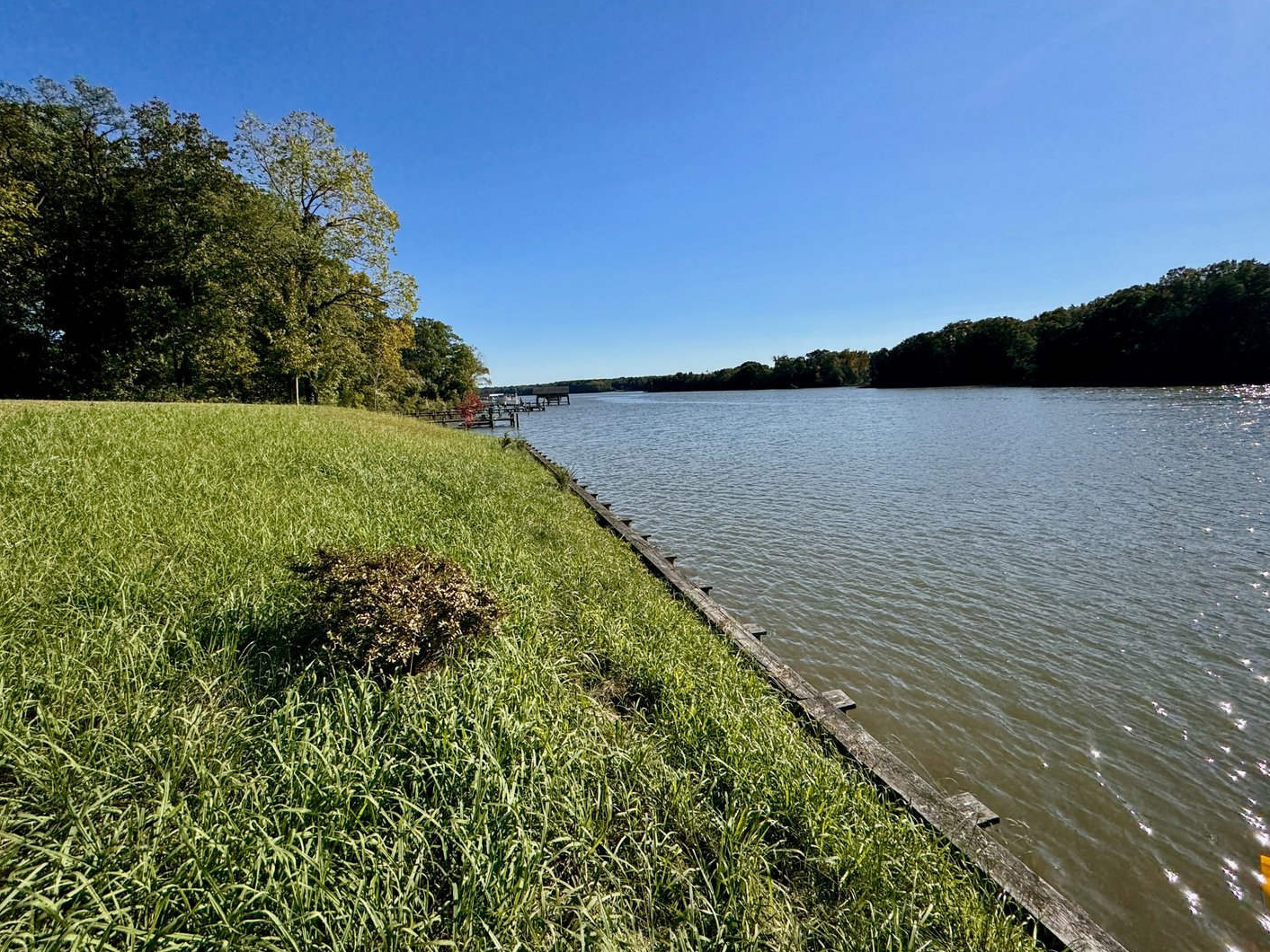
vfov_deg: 81.7
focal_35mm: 15
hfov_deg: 98.2
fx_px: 550
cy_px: 446
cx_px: 646
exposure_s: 1/2770
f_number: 2.2
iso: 50
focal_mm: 2.22
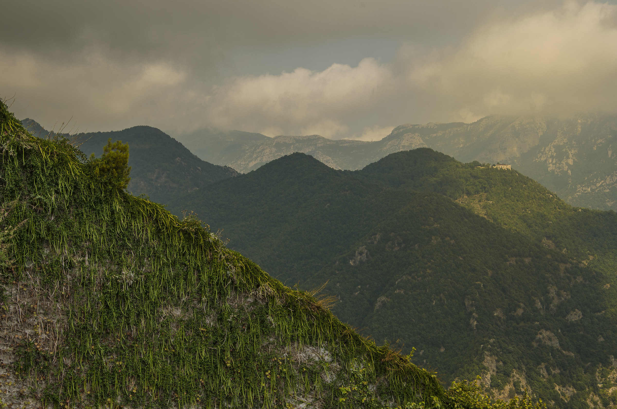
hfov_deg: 29.9
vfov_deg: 20.1
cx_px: 308
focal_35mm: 68
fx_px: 1154
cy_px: 204
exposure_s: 1/125
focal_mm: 45
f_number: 11
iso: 160
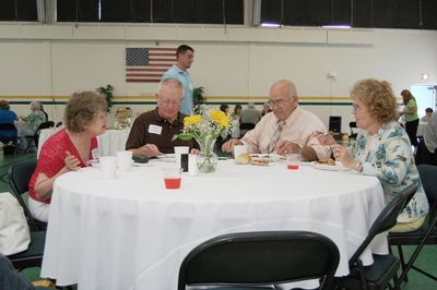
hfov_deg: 49.6
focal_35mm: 39
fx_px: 473
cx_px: 218
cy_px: 145
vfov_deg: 34.2
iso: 800
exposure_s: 1/80
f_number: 4
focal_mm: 26
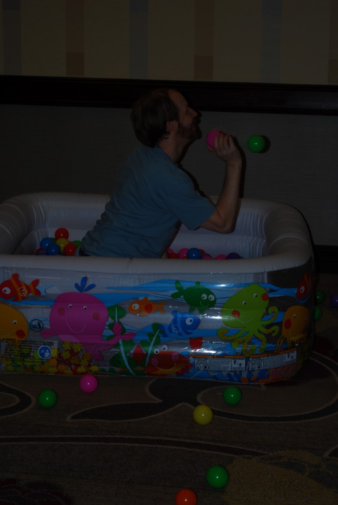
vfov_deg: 24.6
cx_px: 169
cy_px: 252
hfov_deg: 16.6
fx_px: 1158
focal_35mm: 82
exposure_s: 1/60
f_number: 5.6
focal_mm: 55
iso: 100
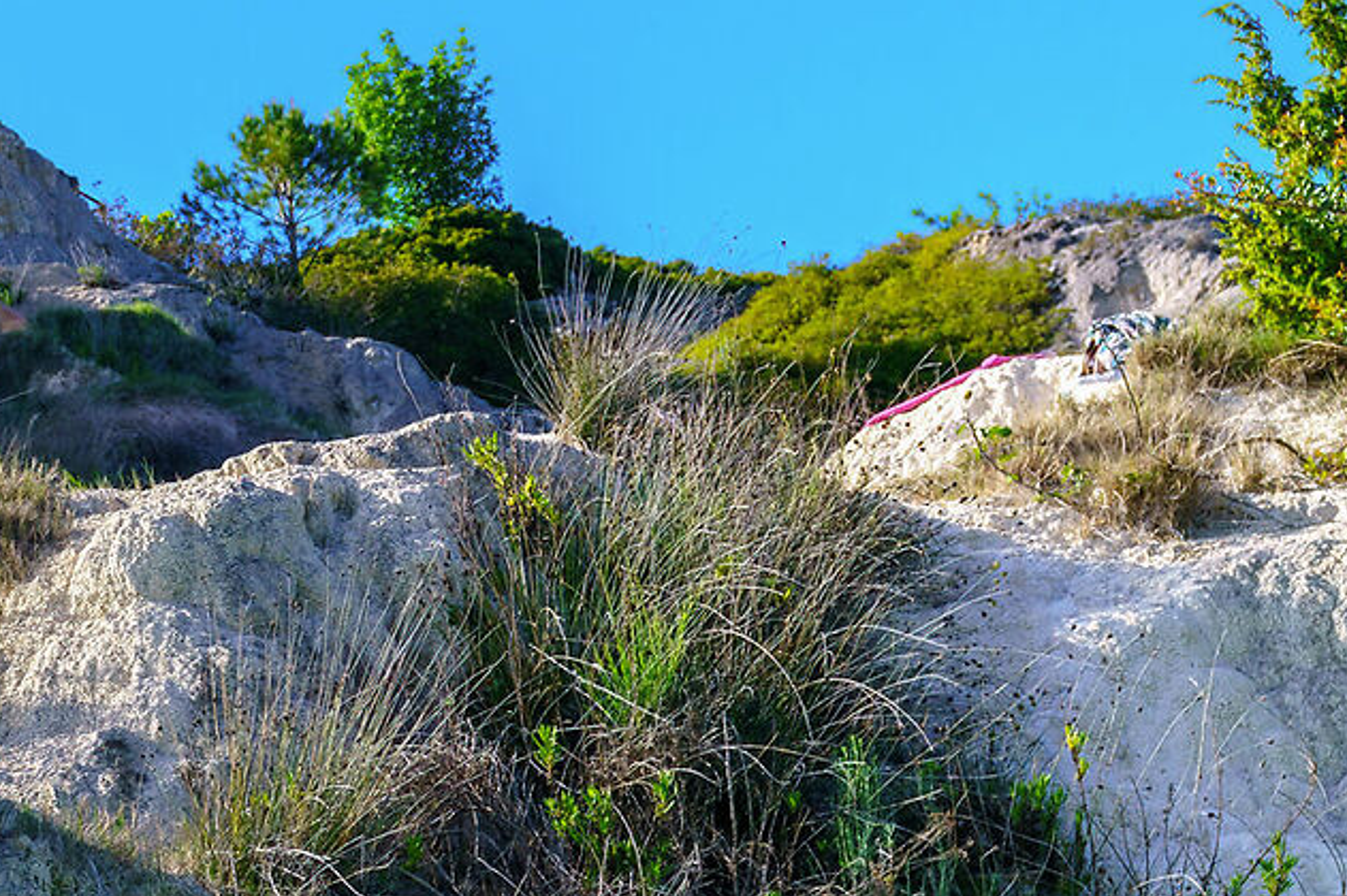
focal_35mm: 118
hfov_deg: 15.6
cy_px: 745
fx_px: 4413
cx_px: -818
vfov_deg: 11.6
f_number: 4.5
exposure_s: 1/13
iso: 100
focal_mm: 31
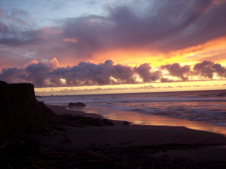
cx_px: 113
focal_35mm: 39
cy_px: 84
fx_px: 255
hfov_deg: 47.9
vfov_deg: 36.8
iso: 100
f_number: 3.4
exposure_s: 1/90
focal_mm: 8
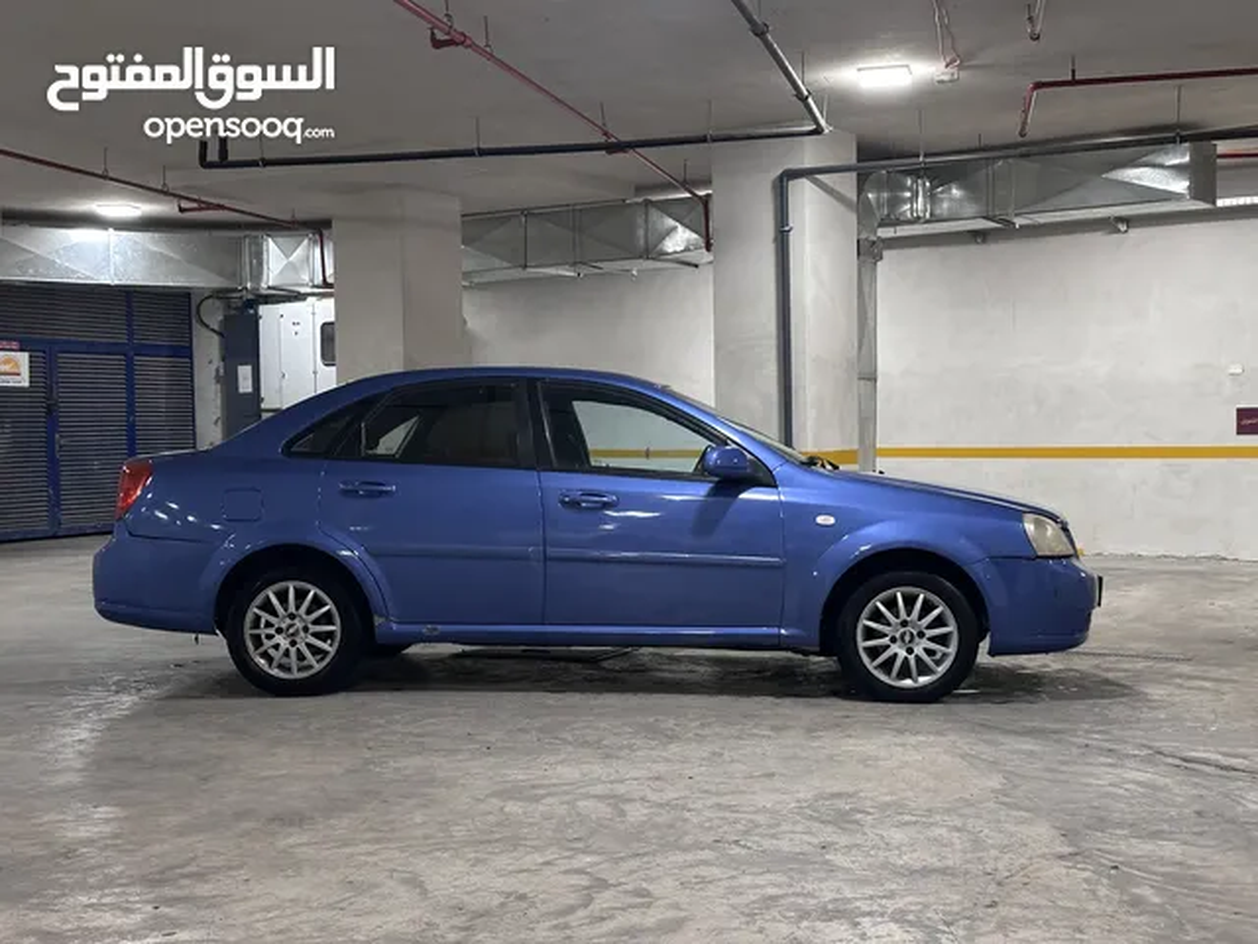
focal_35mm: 48
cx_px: 629
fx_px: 1744
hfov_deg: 39.7
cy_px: 472
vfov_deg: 30.3
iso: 250
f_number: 1.78
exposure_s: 1/33
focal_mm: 6.86
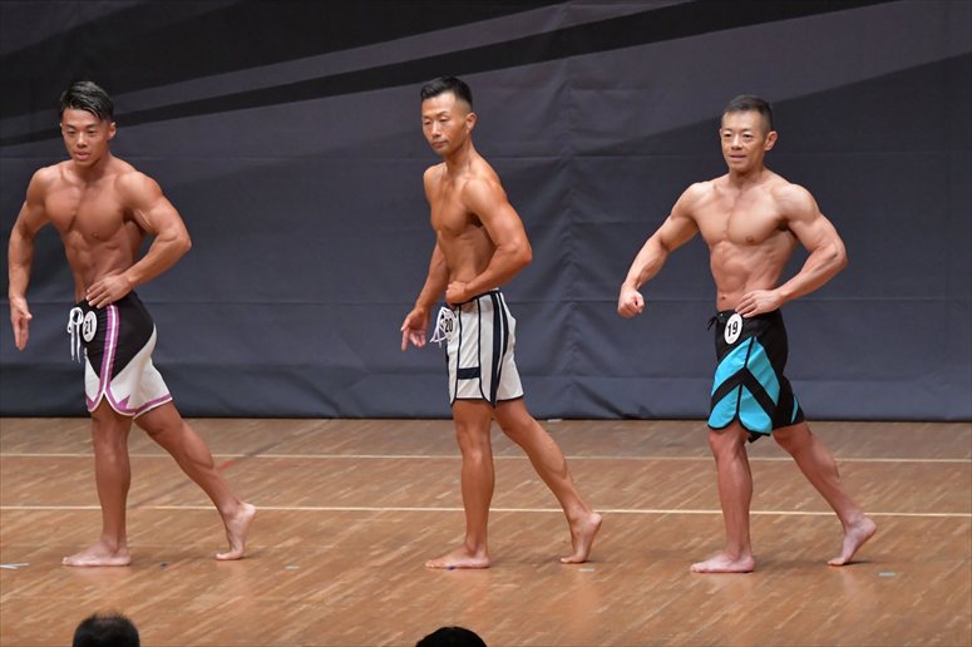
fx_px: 6882
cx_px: 486
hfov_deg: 8.1
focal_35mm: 255
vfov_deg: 5.4
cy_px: 324
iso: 6400
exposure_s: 1/400
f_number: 5.6
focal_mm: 170
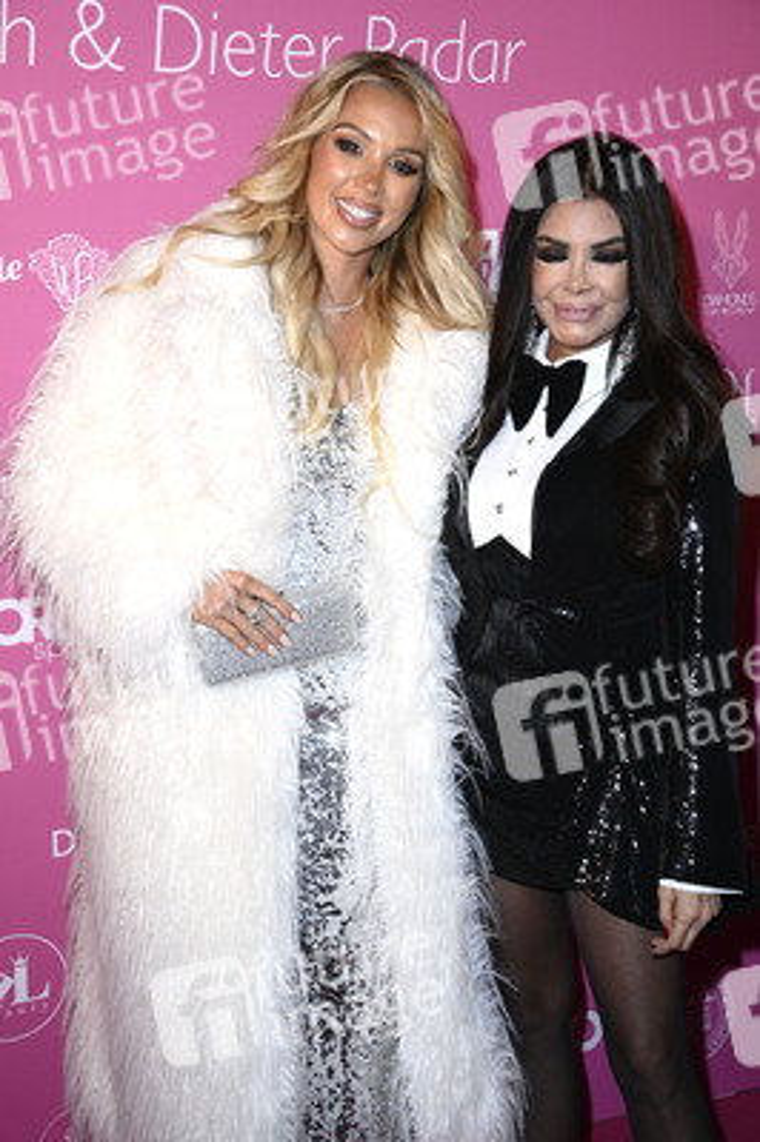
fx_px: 1967
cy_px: 571
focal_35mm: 62
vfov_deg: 32.4
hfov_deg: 21.9
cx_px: 380
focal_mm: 62
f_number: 5.6
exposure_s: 1/200
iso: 500
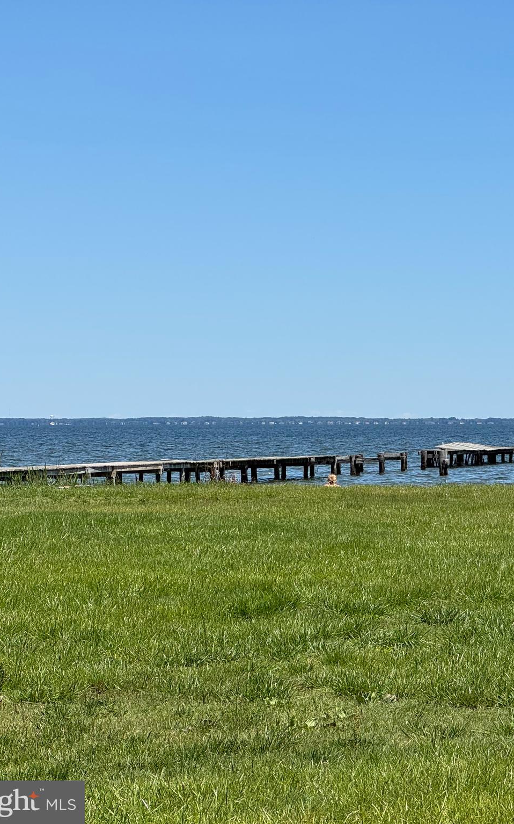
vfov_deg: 19.1
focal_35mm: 109
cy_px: 412
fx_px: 2444
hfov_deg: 11.9
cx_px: 500
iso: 25
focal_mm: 9
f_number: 2.8
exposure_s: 1/1488
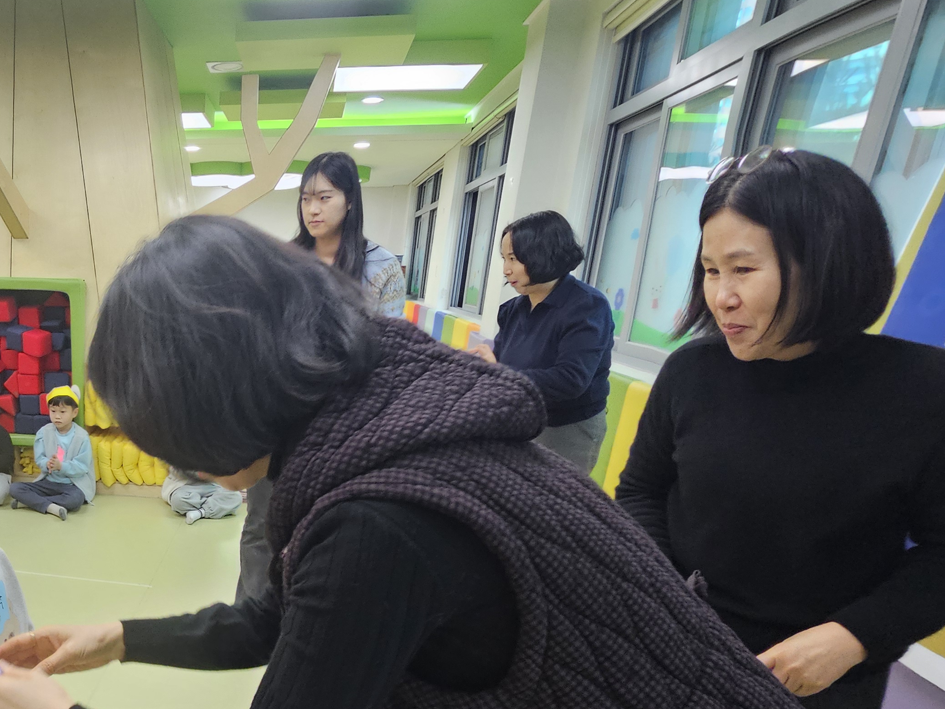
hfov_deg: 61.2
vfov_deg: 52.5
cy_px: 530
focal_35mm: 25
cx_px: 139
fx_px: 682
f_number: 2.2
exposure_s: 1/60
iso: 160
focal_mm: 2.2
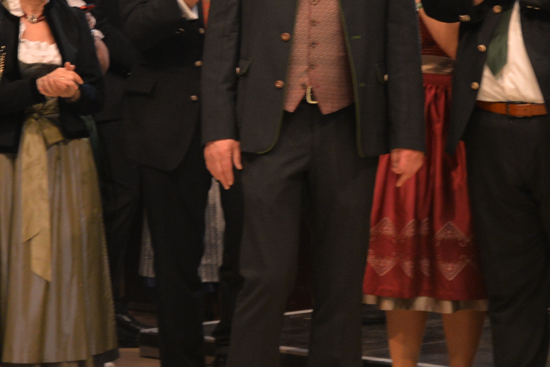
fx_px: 3422
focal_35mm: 224
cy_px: 2
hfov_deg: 9.2
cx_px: 235
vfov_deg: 6.1
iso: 800
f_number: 4.5
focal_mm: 65
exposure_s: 1/60
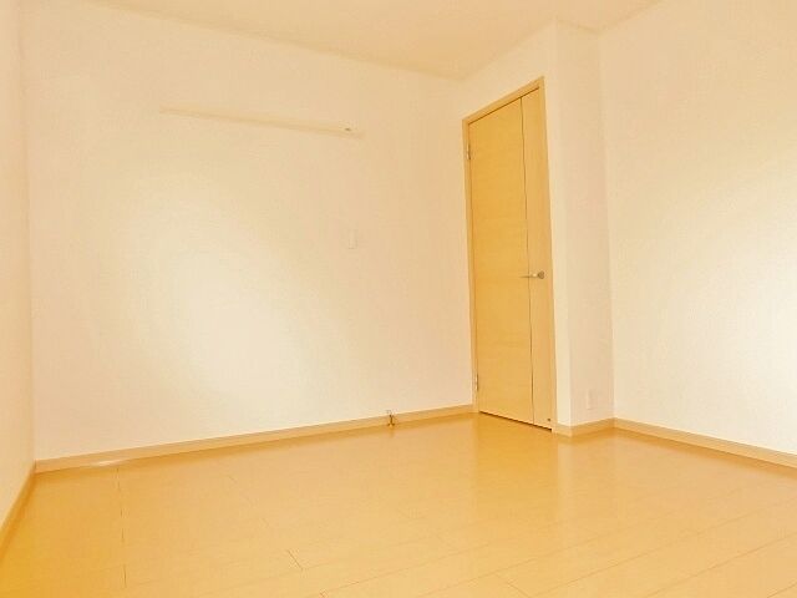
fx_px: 530
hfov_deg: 73.9
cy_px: 299
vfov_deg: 58.9
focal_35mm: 23
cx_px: 398
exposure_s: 1/50
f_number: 3
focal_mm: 4
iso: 125
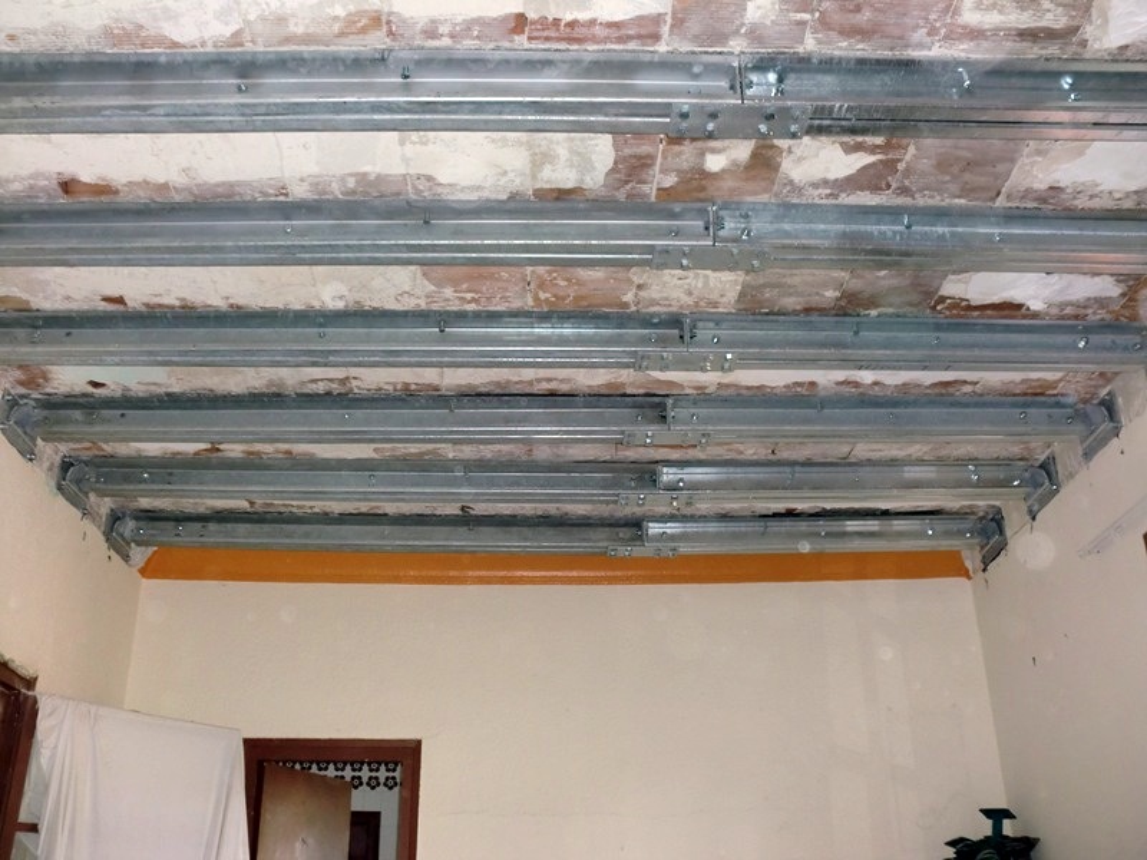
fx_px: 1160
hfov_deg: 52.6
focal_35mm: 35
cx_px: 574
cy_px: 430
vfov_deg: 40.7
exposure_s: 1/60
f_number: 3.1
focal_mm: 6.3
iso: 200
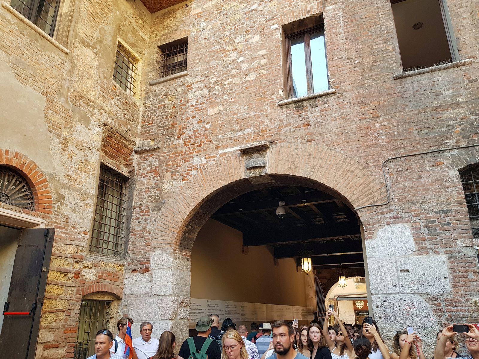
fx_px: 360
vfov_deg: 53.1
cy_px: 180
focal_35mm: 26
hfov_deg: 67.3
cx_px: 240
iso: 50
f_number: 1.7
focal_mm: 4.2
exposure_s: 1/100
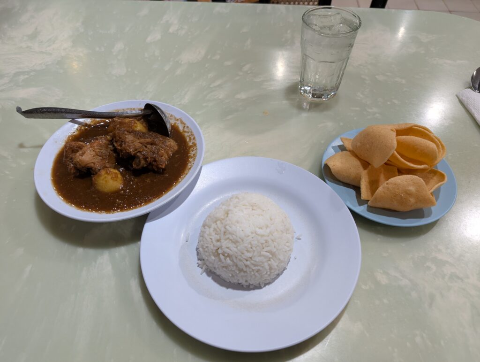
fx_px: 333
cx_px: 240
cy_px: 181
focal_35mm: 24
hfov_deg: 71.5
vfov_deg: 56.9
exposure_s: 1/50
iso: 117
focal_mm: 6.9
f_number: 1.68
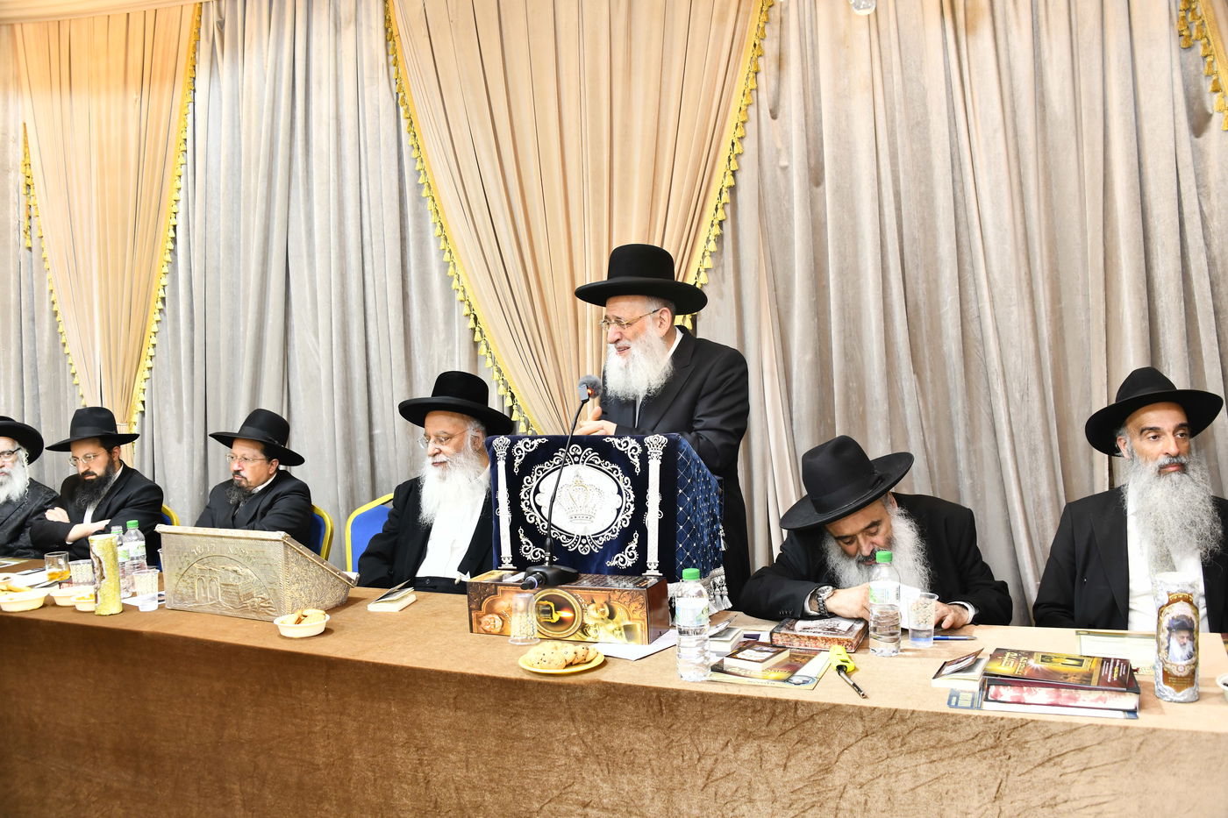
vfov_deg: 46.4
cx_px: 614
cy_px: 409
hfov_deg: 65.5
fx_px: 955
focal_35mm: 28
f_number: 5.6
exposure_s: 1/80
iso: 800
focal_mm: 28
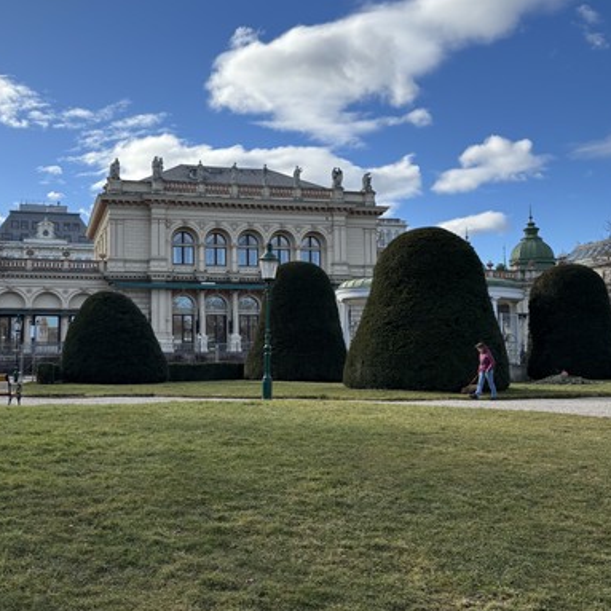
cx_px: 247
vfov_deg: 40.9
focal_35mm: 41
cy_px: 288
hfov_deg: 40.8
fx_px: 819
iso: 50
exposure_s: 1/3106
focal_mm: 5.96
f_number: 1.6
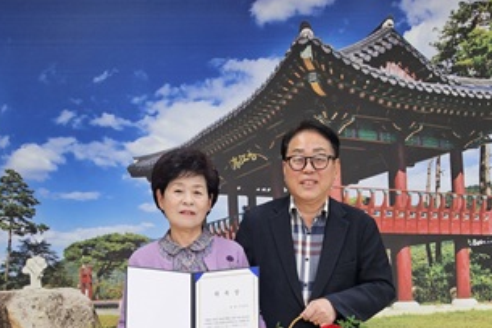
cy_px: 288
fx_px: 697
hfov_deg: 38.9
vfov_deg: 25.7
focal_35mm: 51
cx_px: 271
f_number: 1.8
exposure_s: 1/120
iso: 80
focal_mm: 5.4
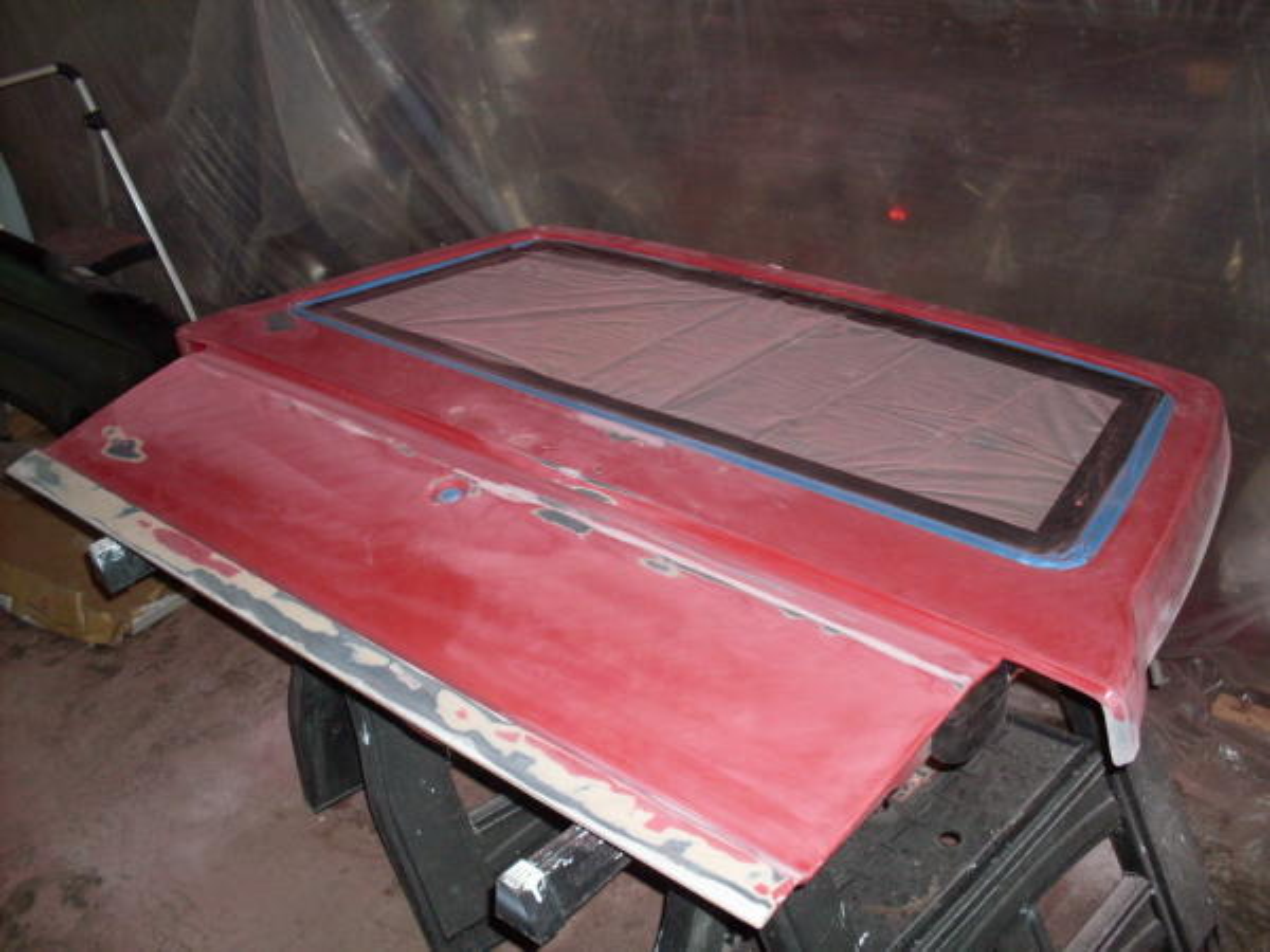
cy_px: 476
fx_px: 1394
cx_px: 635
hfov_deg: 49.0
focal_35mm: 38
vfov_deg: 37.7
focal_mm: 6.3
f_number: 2.8
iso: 120
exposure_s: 1/45
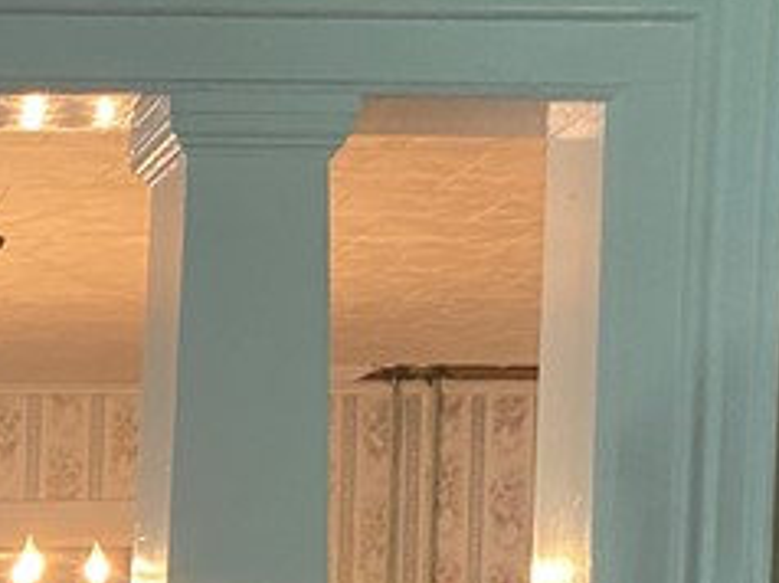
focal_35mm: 112
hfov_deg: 16.0
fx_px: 2518
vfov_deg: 12.4
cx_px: -406
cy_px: 920
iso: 500
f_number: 1.8
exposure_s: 1/40
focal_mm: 4.25
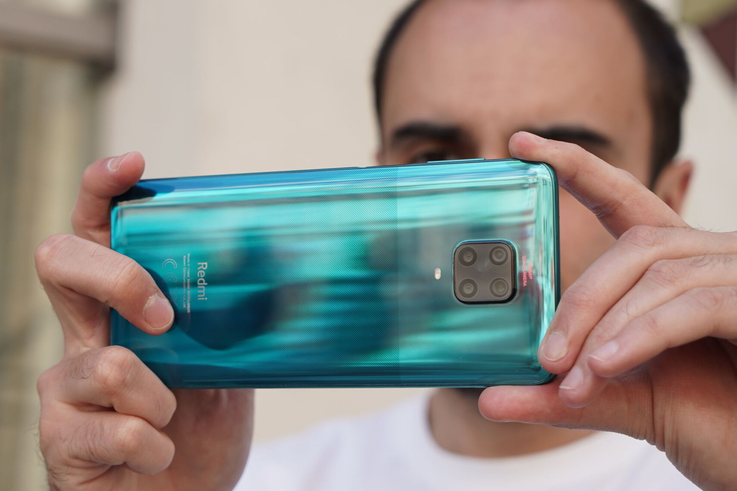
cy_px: 267
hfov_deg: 31.9
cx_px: 369
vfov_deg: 21.6
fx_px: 1290
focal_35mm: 63
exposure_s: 1/160
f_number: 5
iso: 160
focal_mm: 56
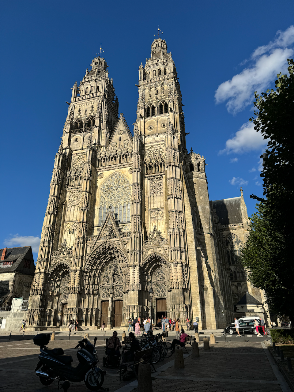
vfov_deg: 71.6
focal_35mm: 24
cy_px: 196
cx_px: 147
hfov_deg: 56.8
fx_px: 272
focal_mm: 6.76
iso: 80
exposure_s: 1/6410
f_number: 1.78
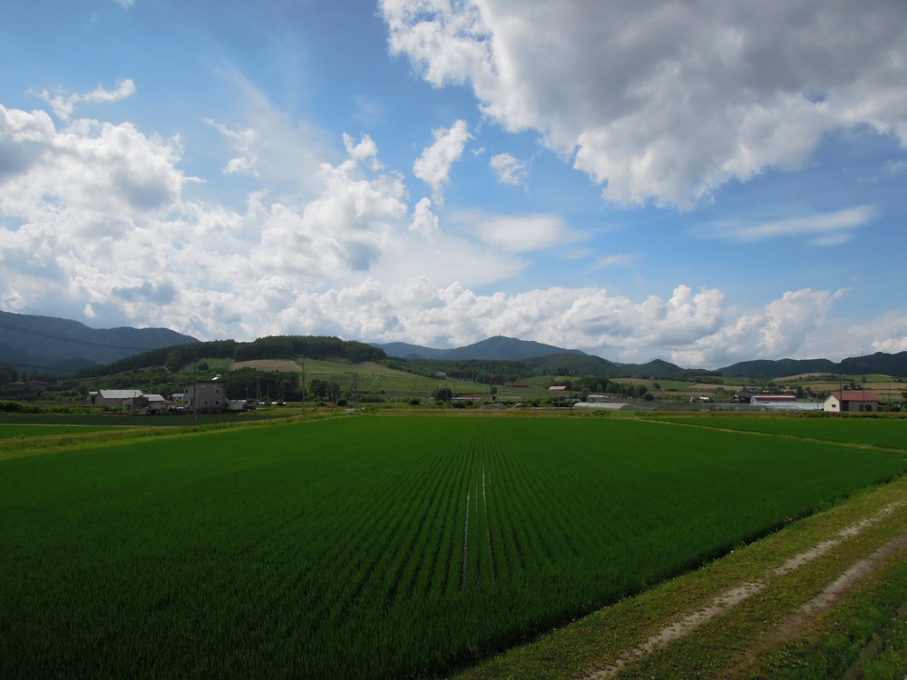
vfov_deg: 56.8
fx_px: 629
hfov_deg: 71.6
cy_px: 340
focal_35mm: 24
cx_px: 454
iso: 160
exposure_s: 1/1250
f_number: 6.3
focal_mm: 4.3
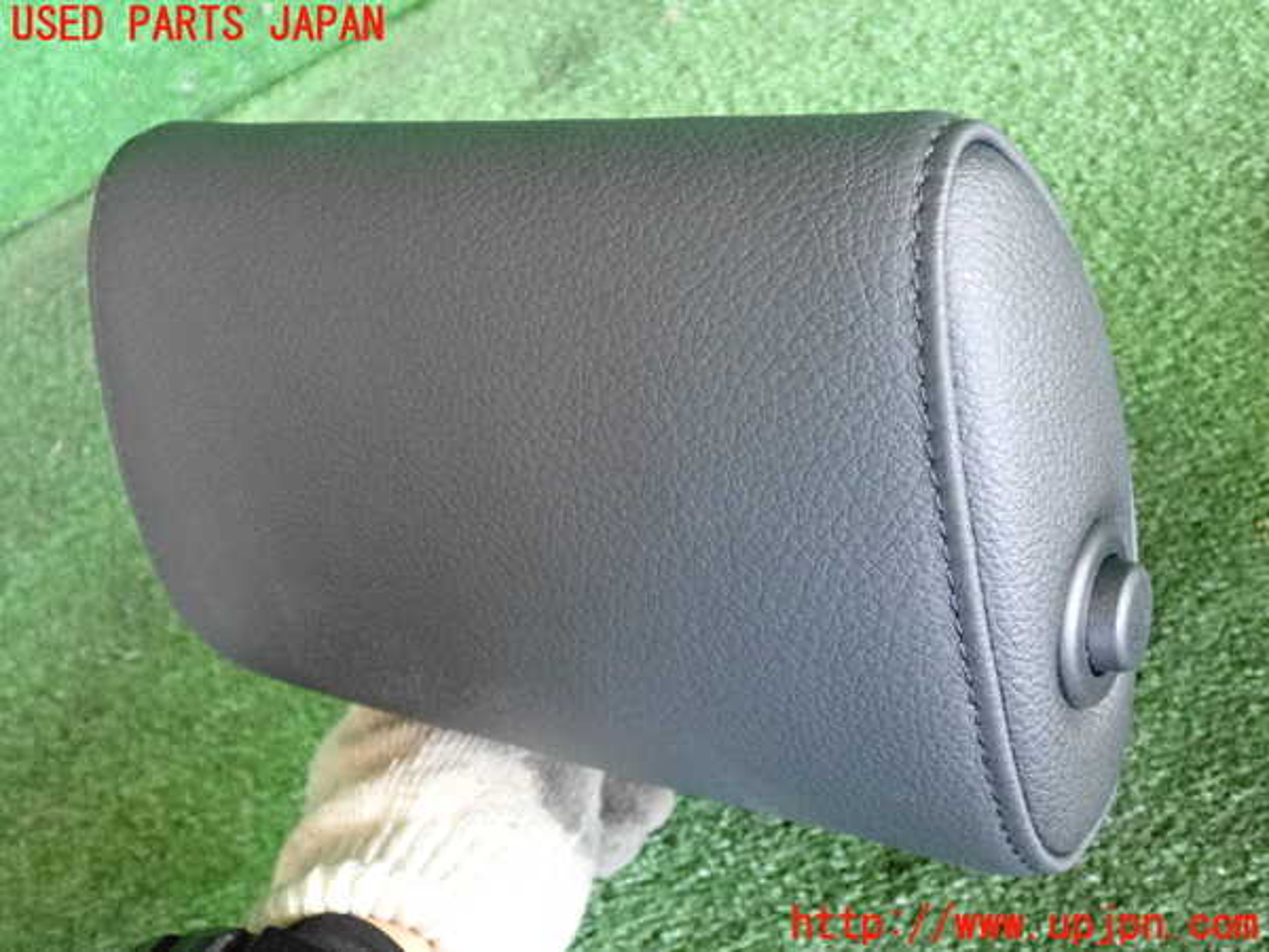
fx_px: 1393
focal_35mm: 38
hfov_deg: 49.0
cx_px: 634
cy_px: 476
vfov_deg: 37.7
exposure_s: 1/125
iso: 2500
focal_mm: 6.83
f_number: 2.7
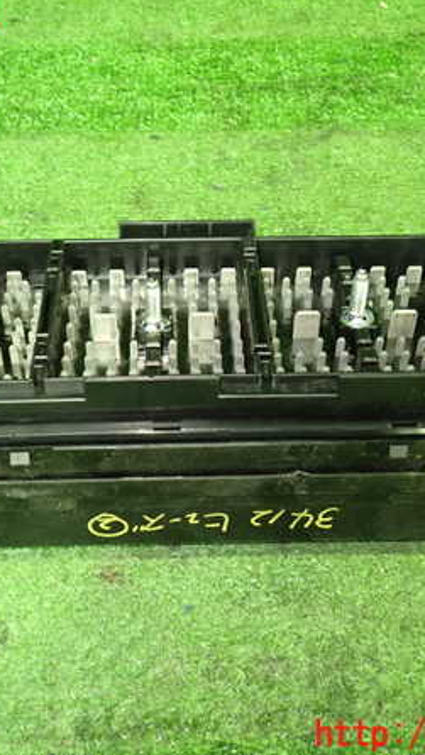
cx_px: 190
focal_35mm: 44
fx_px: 881
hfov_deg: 27.1
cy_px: 376
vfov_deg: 46.4
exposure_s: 1/20
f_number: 2.3
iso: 800
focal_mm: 5.4
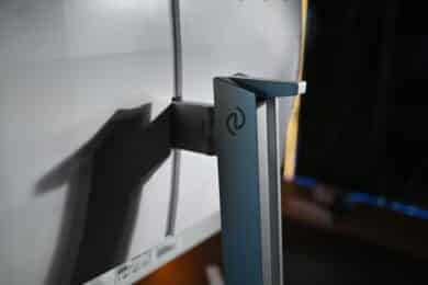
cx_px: 214
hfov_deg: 48.5
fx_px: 476
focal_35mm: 40
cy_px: 142
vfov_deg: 33.4
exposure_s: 1/500
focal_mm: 40
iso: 320
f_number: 2.8
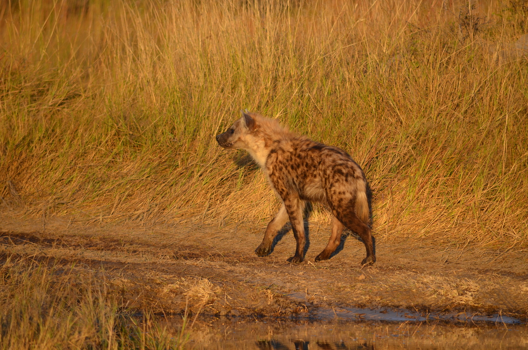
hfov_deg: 4.6
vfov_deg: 3.0
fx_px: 6587
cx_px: 264
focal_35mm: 450
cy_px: 175
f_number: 5.6
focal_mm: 300
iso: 320
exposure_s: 1/500
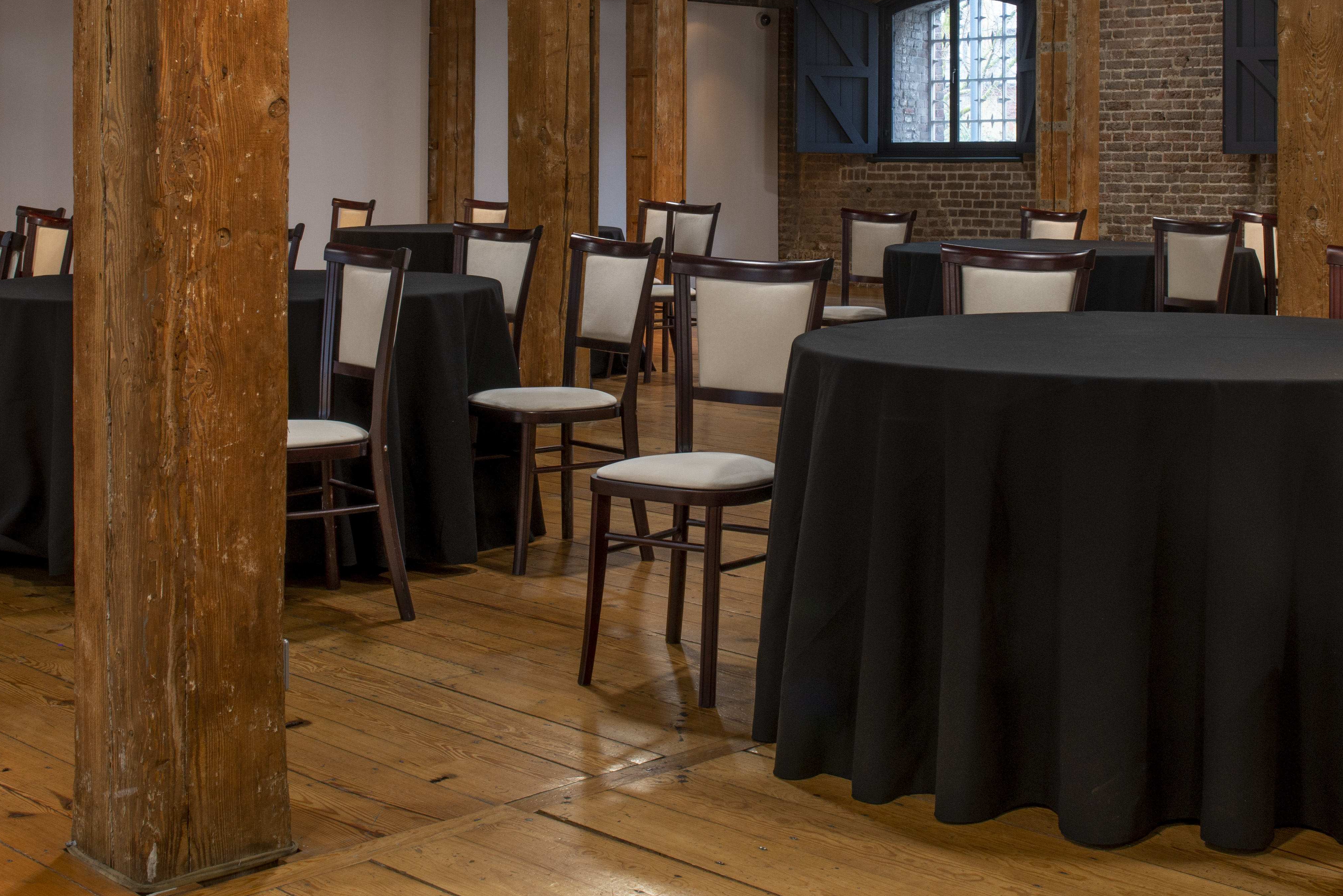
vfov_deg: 25.3
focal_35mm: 53
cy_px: 238
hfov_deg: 37.5
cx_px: 719
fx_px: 1978
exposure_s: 2
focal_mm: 29
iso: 200
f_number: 14
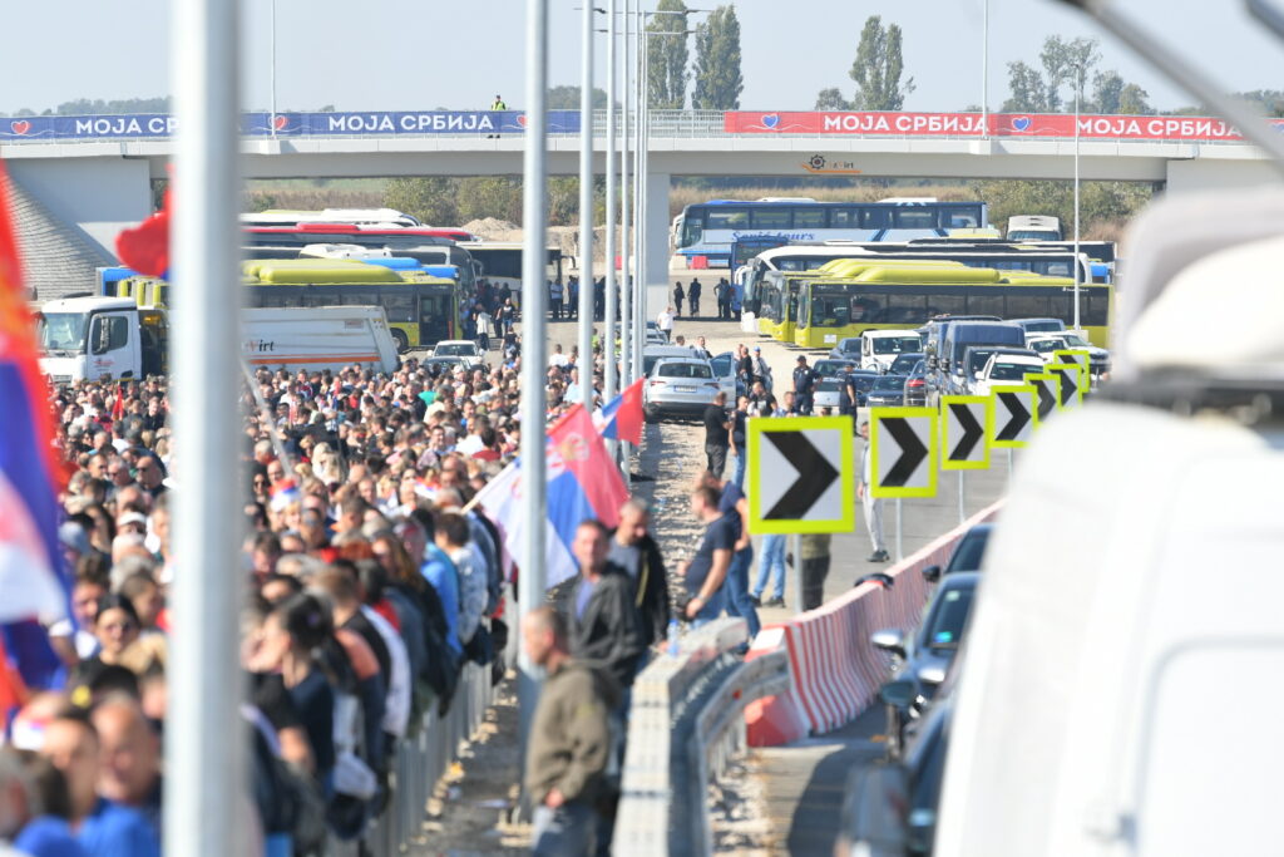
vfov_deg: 4.6
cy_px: 428
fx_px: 10701
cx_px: 642
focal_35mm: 300
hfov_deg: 6.9
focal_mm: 200
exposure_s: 1/1000
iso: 200
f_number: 4.5
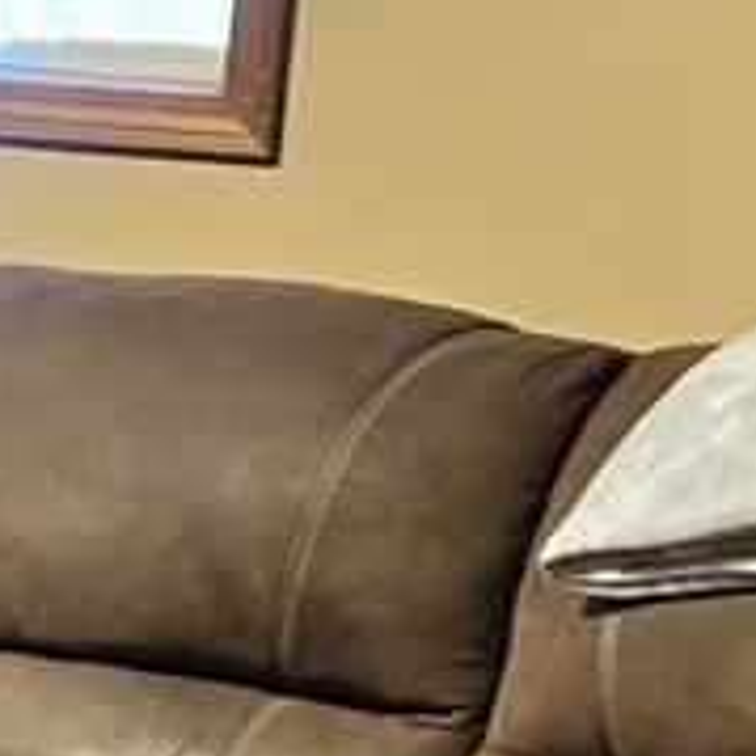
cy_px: 621
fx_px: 4571
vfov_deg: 9.4
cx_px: -1575
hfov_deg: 8.0
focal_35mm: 185
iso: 500
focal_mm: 5.7
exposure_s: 1/60
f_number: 1.5
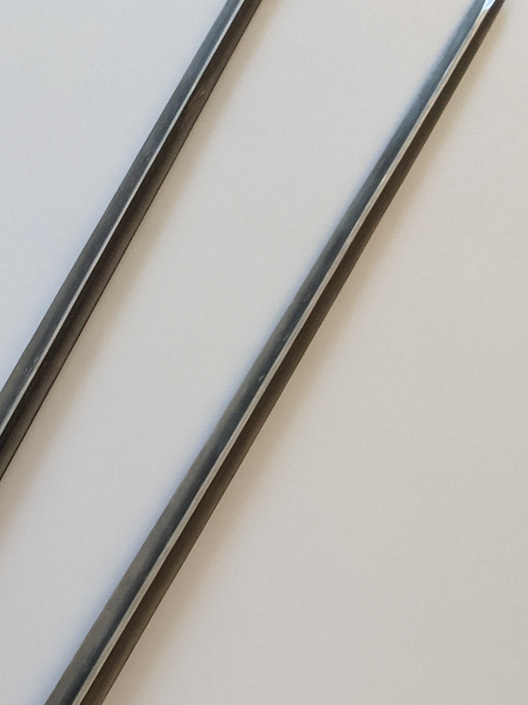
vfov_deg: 23.9
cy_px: 751
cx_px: -87
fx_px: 1566
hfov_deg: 18.3
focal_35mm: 77
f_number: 2
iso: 537
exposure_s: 1/40
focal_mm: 4.67
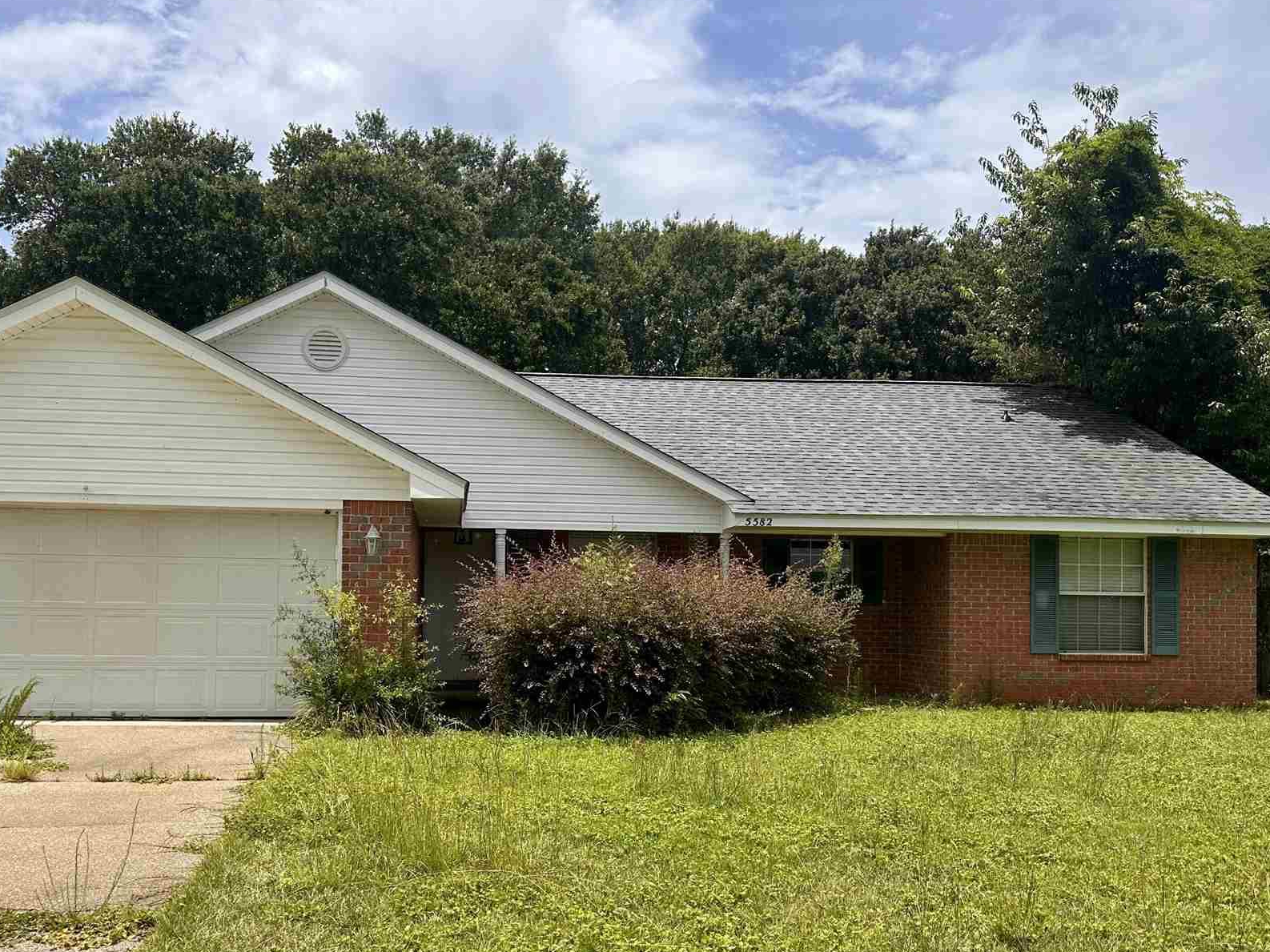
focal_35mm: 31
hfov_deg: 58.0
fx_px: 1137
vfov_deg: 45.2
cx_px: 530
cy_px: 577
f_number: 1.78
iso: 80
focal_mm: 6.86
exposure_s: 1/4348
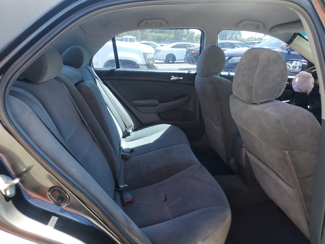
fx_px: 244
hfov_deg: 67.3
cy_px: 122
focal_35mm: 26
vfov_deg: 53.1
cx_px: 162
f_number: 1.5
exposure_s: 1/278
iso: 50
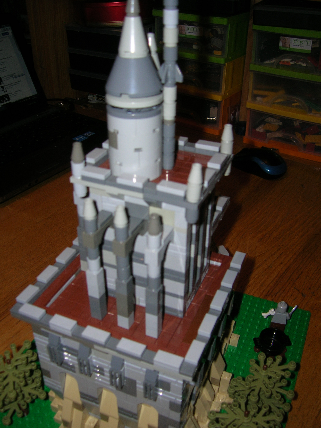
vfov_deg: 52.6
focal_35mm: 35
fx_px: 433
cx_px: 164
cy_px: 217
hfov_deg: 40.7
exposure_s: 1/60.1
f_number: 2.9
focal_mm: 5.7
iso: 50
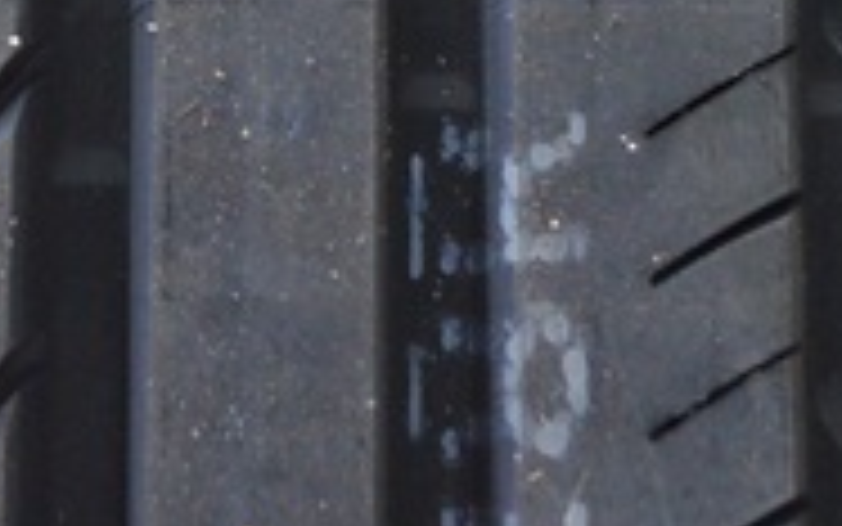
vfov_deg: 6.6
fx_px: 4453
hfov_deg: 10.8
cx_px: 288
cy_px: -470
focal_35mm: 194
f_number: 5
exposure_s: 1/15
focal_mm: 34
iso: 2000
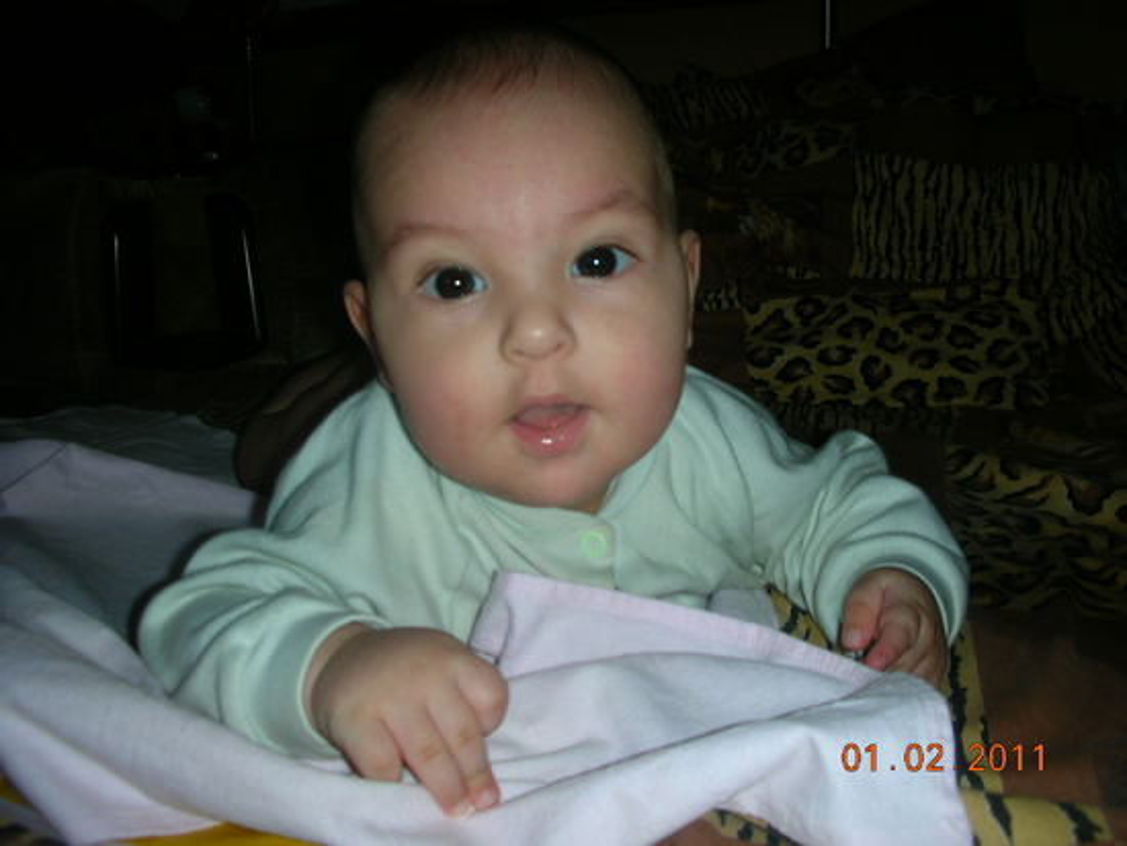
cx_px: 564
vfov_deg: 40.7
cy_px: 423
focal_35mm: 35
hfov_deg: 52.6
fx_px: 1140
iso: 50
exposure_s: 1/60.1
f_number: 3
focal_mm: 5.8
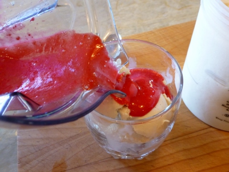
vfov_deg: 46.8
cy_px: 86
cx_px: 114
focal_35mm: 30
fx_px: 198
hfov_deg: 60.0
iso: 400
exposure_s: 1/50
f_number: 3.6
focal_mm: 5.4
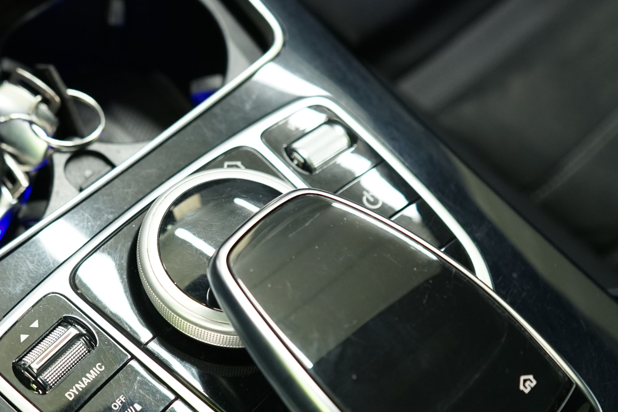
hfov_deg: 35.6
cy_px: 271
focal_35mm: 55
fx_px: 944
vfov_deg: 24.5
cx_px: 174
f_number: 3.5
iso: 1000
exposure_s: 1/15
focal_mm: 28
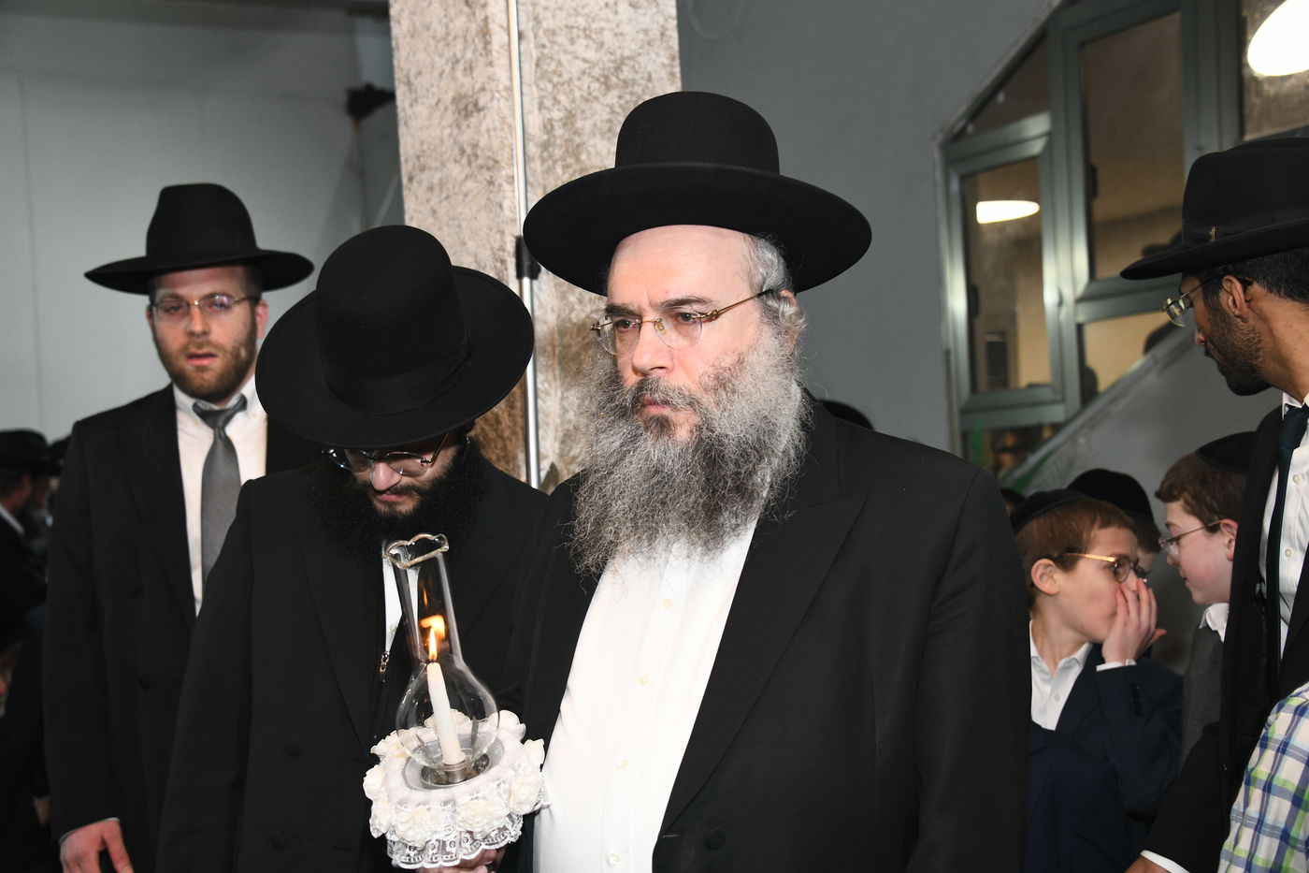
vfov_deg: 28.1
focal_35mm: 48
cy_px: 436
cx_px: 654
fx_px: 1745
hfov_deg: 41.1
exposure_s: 1/125
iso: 1250
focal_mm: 48
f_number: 5.6
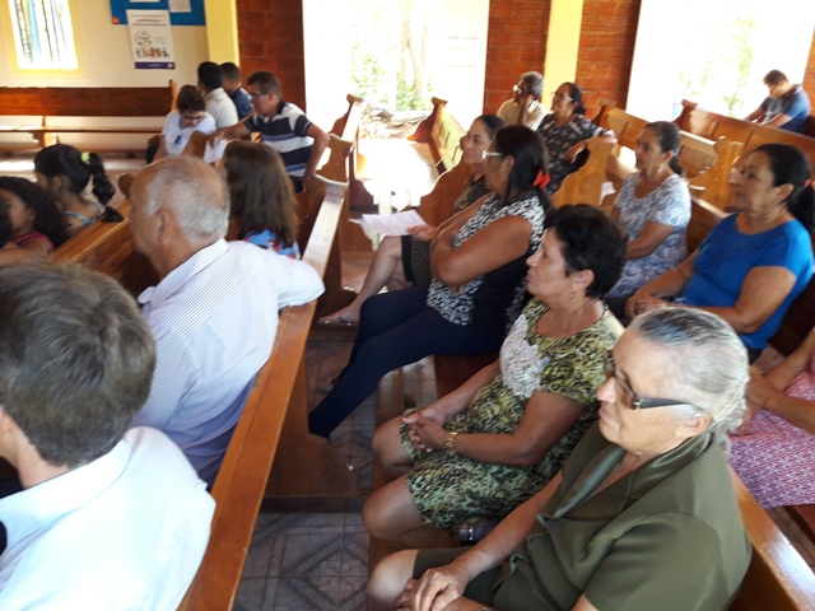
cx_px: 408
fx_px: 659
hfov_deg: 63.4
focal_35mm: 28
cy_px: 306
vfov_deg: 49.7
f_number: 1.9
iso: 80
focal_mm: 3.7
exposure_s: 1/40
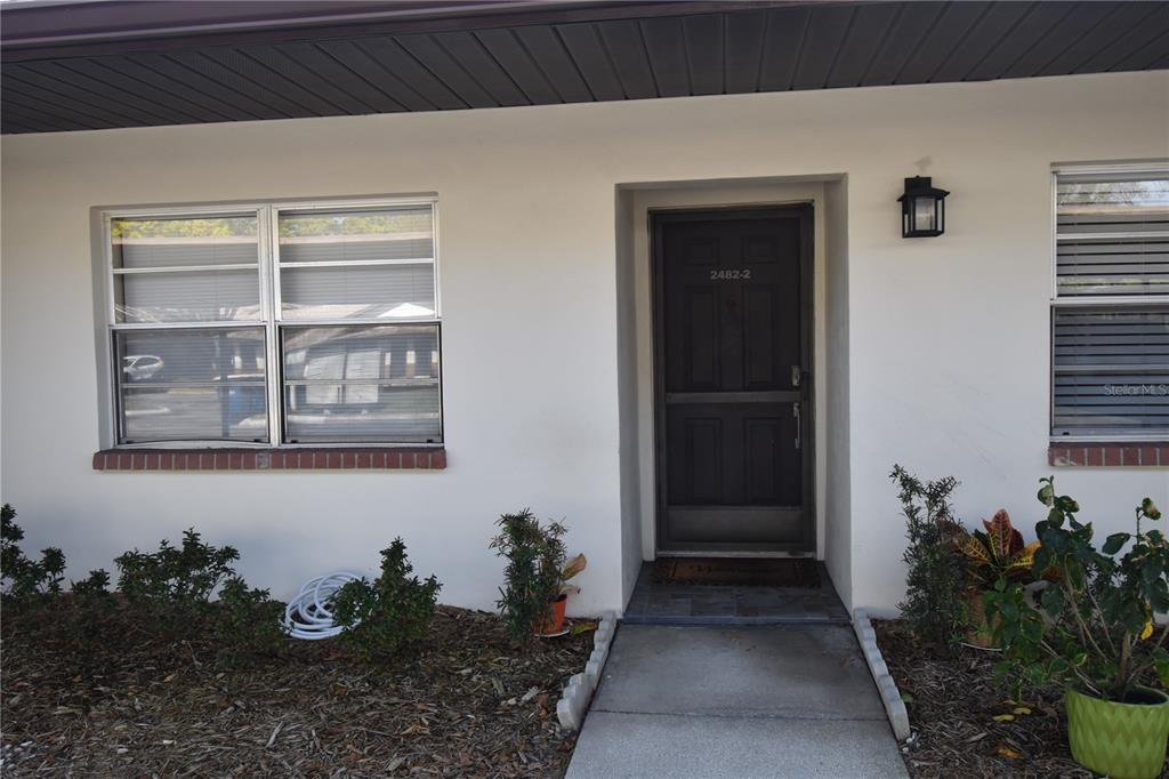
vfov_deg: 43.6
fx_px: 974
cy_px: 390
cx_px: 584
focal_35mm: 30
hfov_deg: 61.9
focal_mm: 20
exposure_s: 1/160
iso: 400
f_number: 6.3
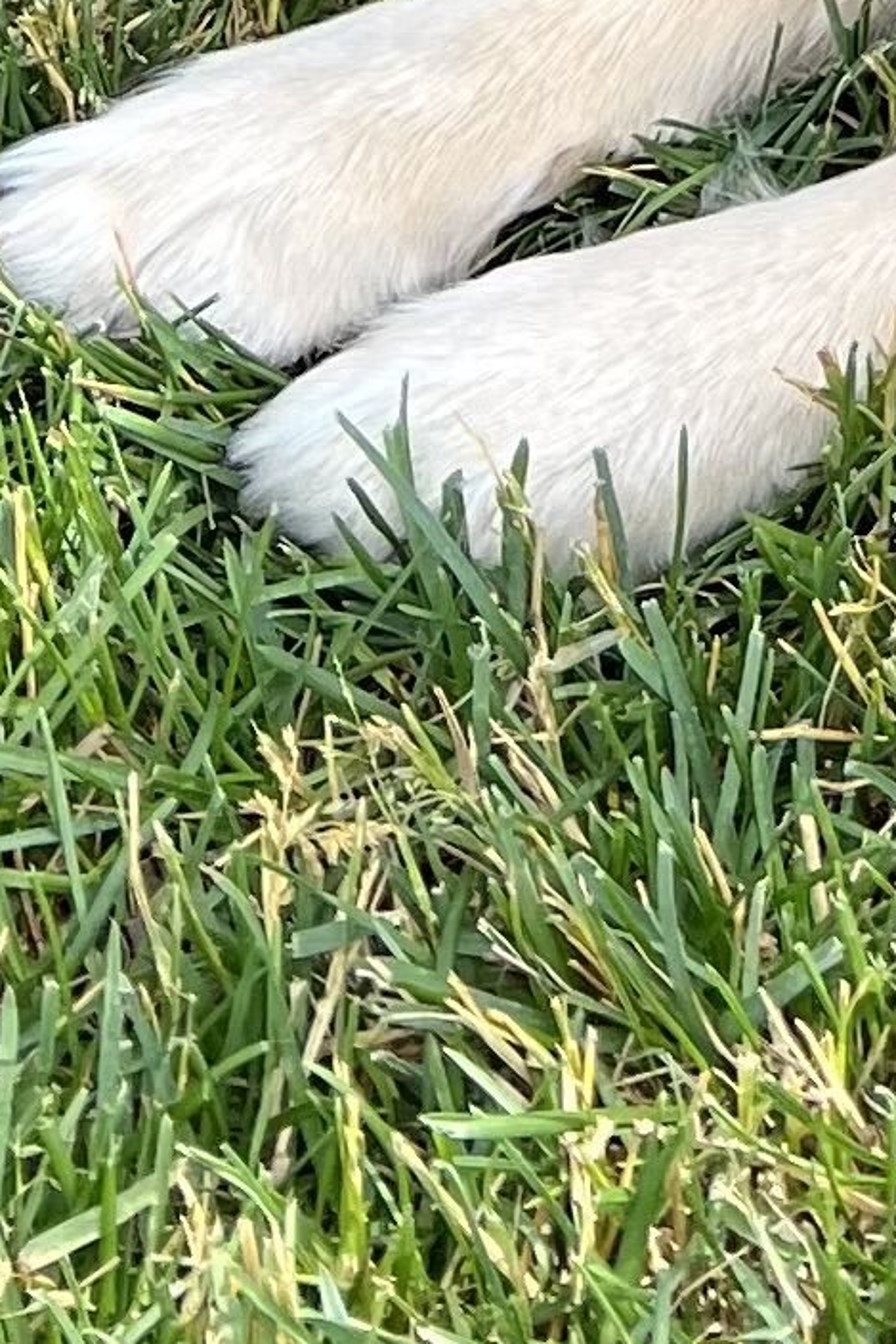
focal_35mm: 155
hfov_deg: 8.5
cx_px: 1561
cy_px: -2277
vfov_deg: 10.6
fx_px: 5783
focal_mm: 5.7
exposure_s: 1/1124
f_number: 1.5
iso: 50
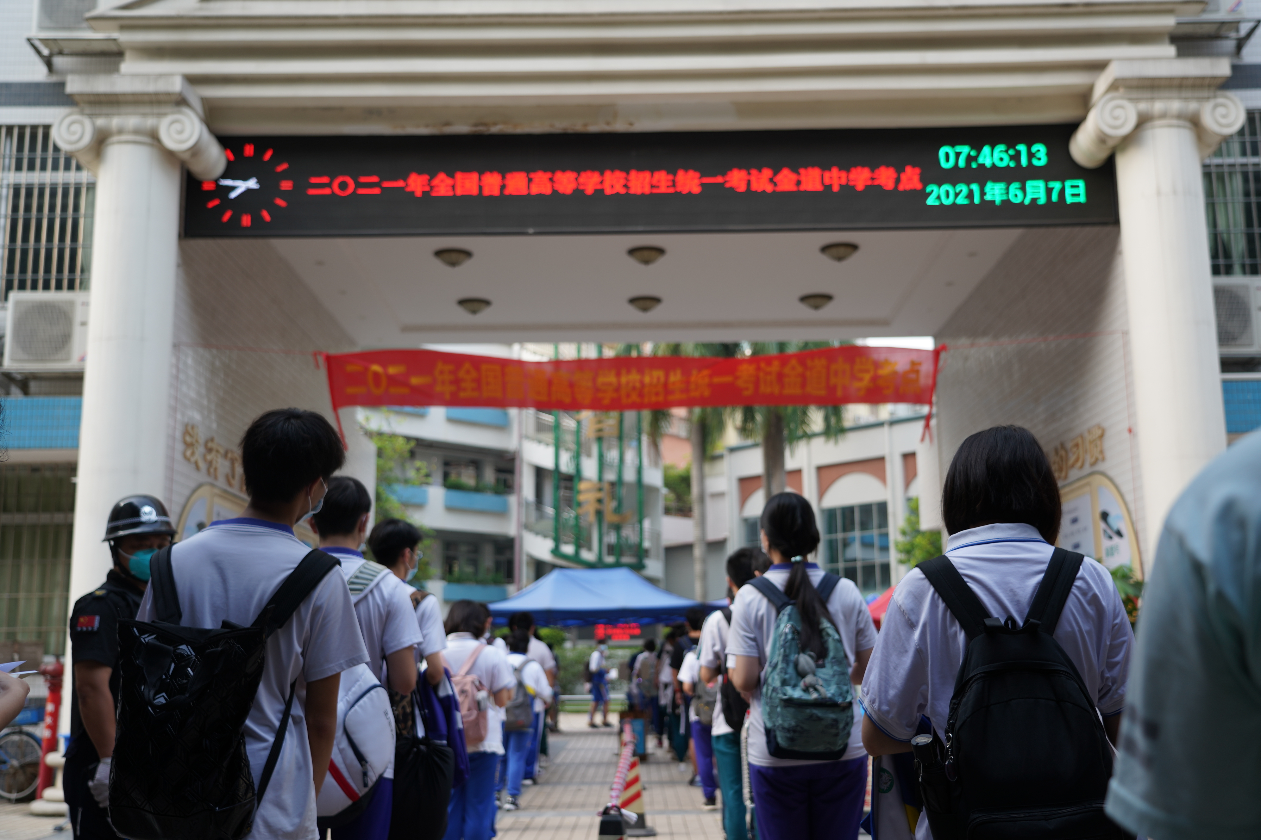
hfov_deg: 50.7
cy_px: 420
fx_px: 1331
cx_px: 630
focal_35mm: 38
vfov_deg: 35.1
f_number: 4
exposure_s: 1/160
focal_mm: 38
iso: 100
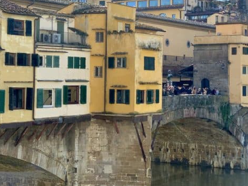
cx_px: 117
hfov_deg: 22.0
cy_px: 62
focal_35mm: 89
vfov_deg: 16.6
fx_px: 638
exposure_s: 1/578
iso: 16
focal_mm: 6
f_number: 2.4
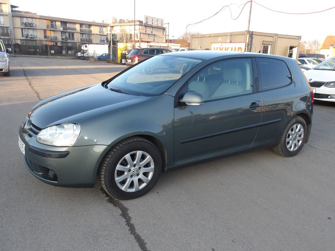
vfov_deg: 51.4
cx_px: 168
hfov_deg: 65.3
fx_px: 261
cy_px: 126
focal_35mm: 27
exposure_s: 1/174
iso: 100
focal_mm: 4.9
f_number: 3
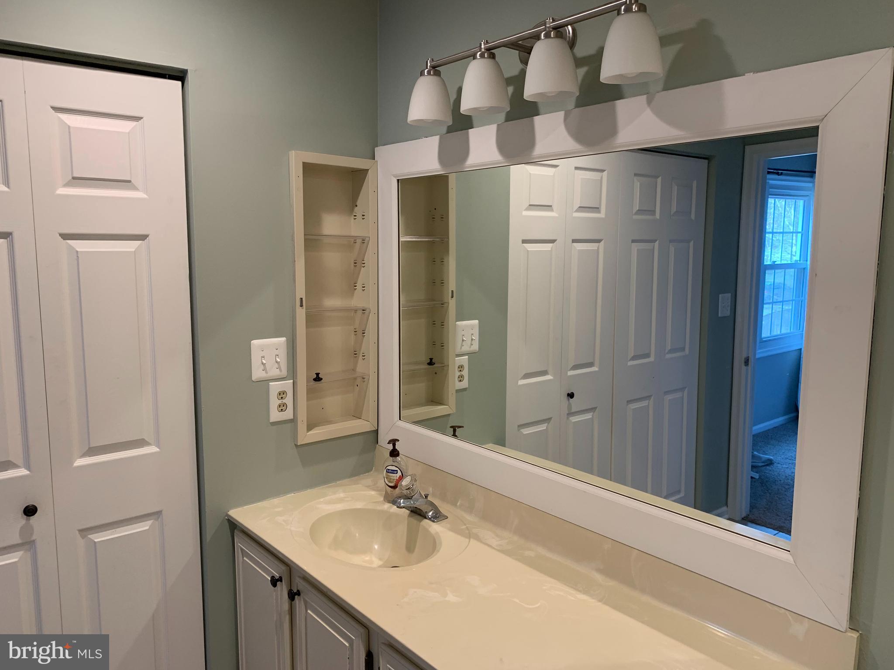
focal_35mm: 26
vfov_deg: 53.1
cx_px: 447
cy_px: 335
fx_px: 671
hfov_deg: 67.3
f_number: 1.8
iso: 80
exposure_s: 1/60
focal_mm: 4.25
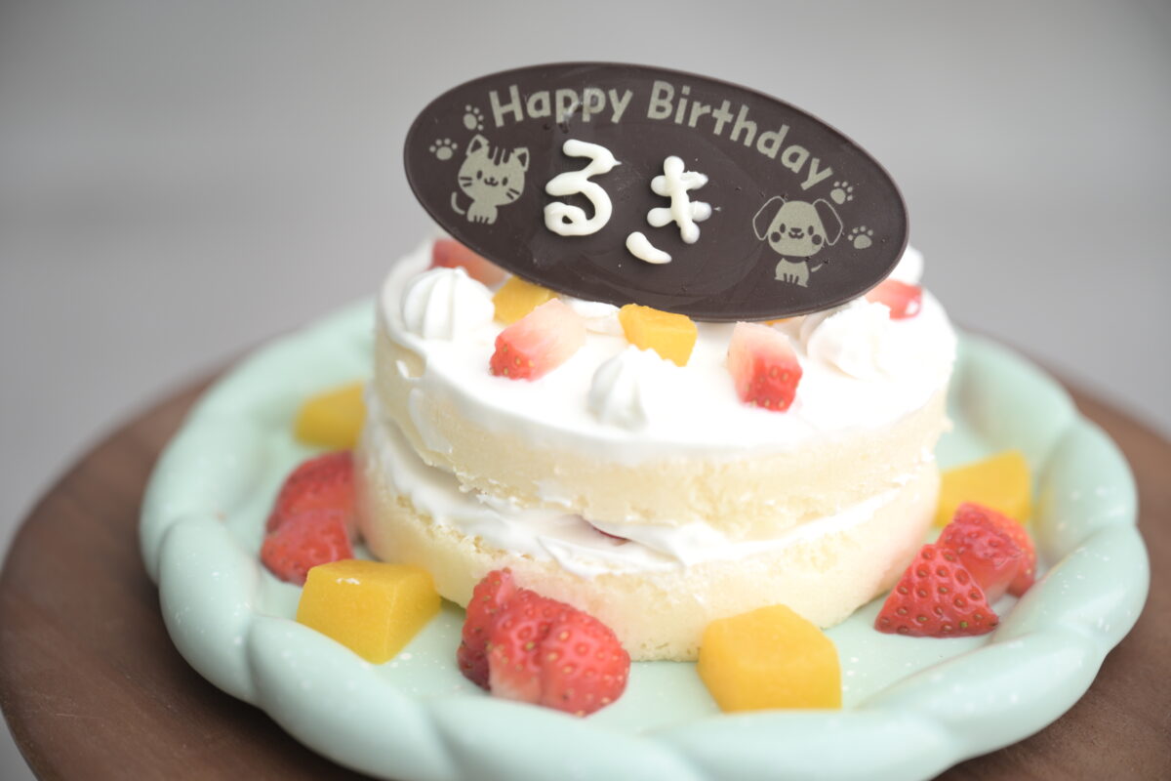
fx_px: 2277
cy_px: 390
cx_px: 586
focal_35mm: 70
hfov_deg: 28.8
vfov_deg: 19.5
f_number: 2.8
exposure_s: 1/160
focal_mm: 70
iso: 64
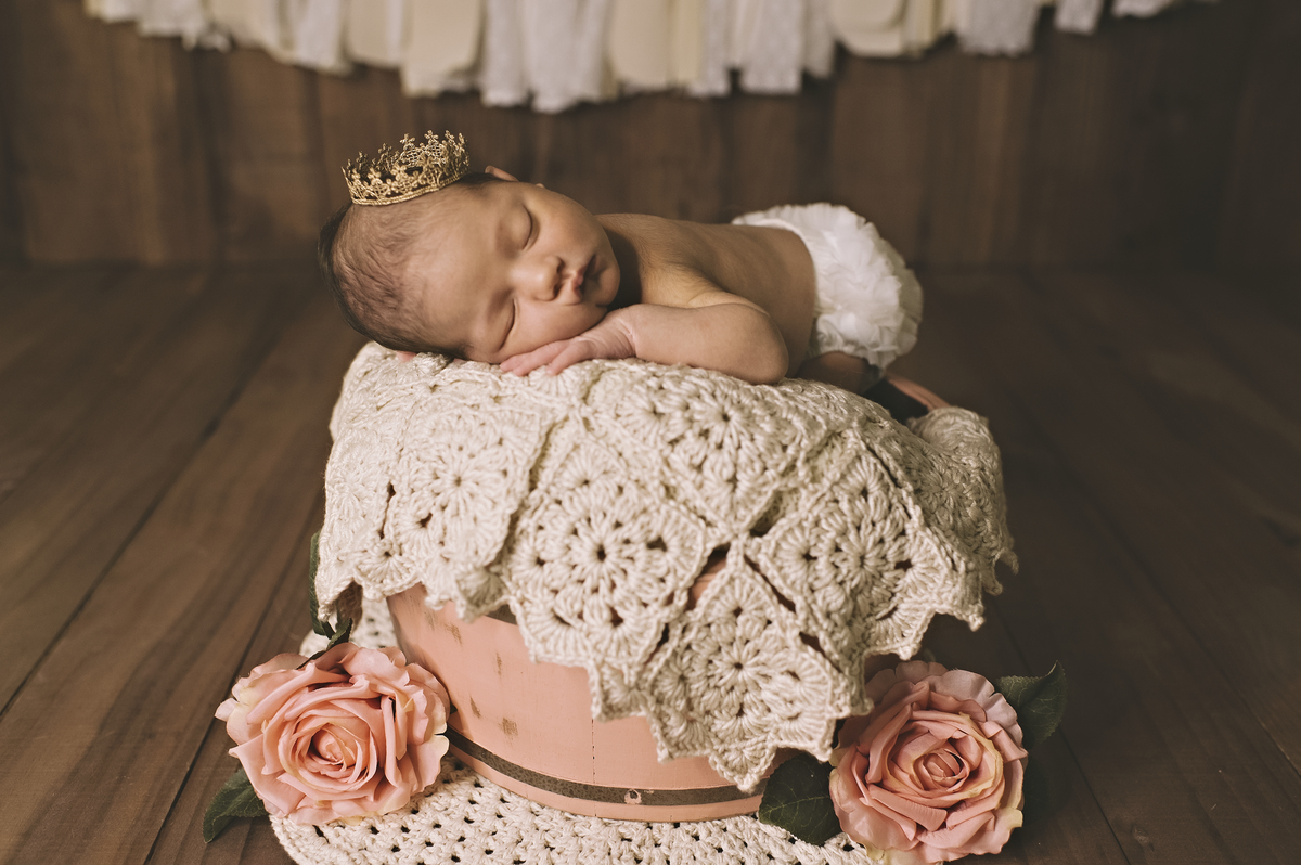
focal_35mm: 35
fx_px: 1264
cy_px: 432
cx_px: 650
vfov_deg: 37.8
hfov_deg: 54.5
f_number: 2.8
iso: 500
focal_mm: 35
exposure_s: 1/160
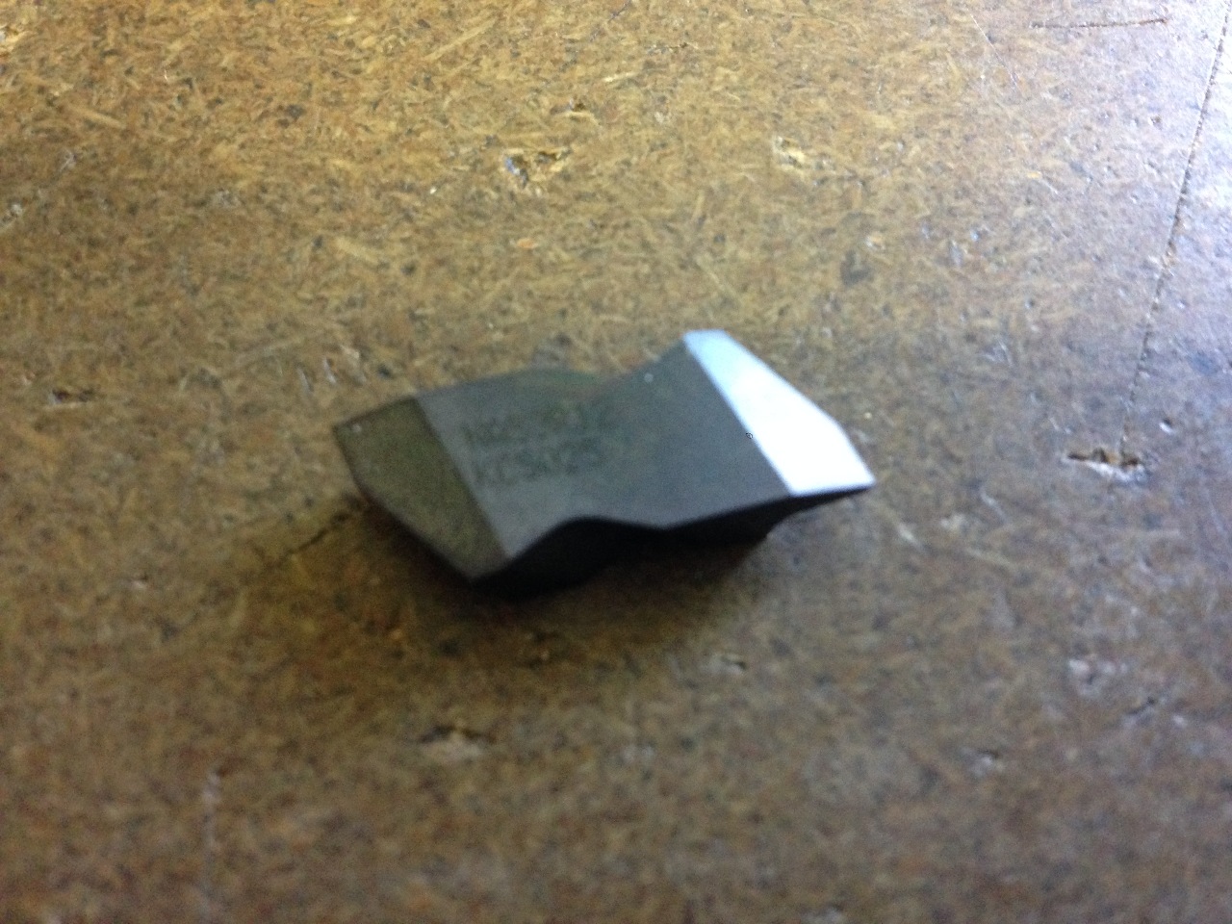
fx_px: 1174
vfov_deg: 42.9
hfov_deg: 55.4
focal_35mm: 33
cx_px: 616
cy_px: 462
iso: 400
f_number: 2.4
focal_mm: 4.12
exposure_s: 1/15
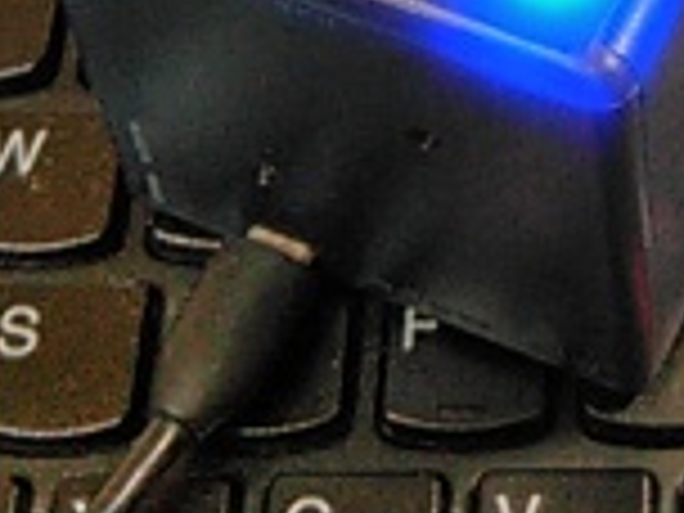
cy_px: -486
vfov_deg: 10.8
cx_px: 824
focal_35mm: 126
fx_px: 2490
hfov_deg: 15.1
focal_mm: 4
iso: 100
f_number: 2.4
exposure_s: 1/15
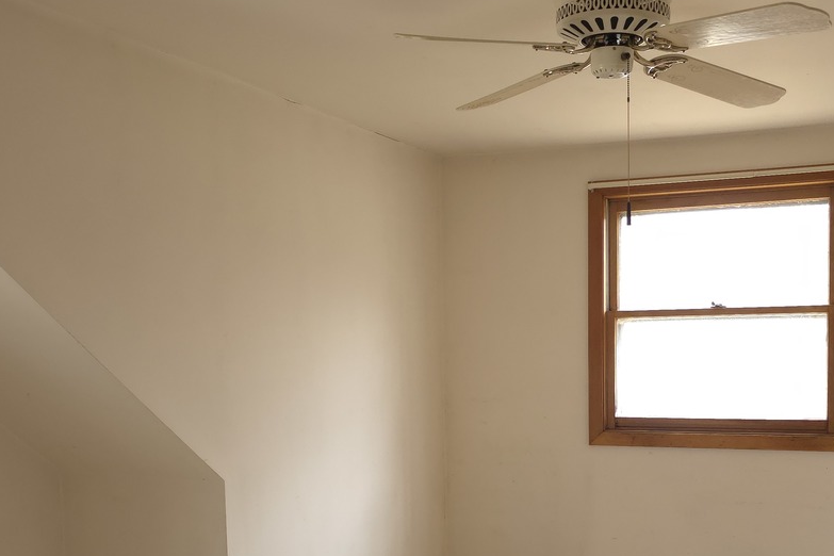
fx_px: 1019
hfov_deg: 44.4
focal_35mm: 44
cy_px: 395
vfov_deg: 30.2
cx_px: 465
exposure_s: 1/60
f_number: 1.7
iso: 320
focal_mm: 6.3
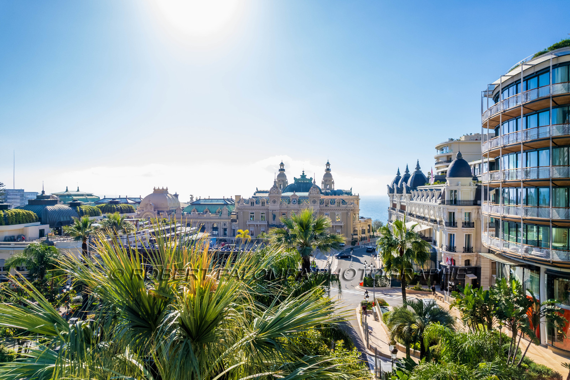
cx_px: 285
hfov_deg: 78.6
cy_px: 190
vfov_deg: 57.2
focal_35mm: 22
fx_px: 348
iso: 100
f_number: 2.8
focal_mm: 8.4
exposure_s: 1/1250
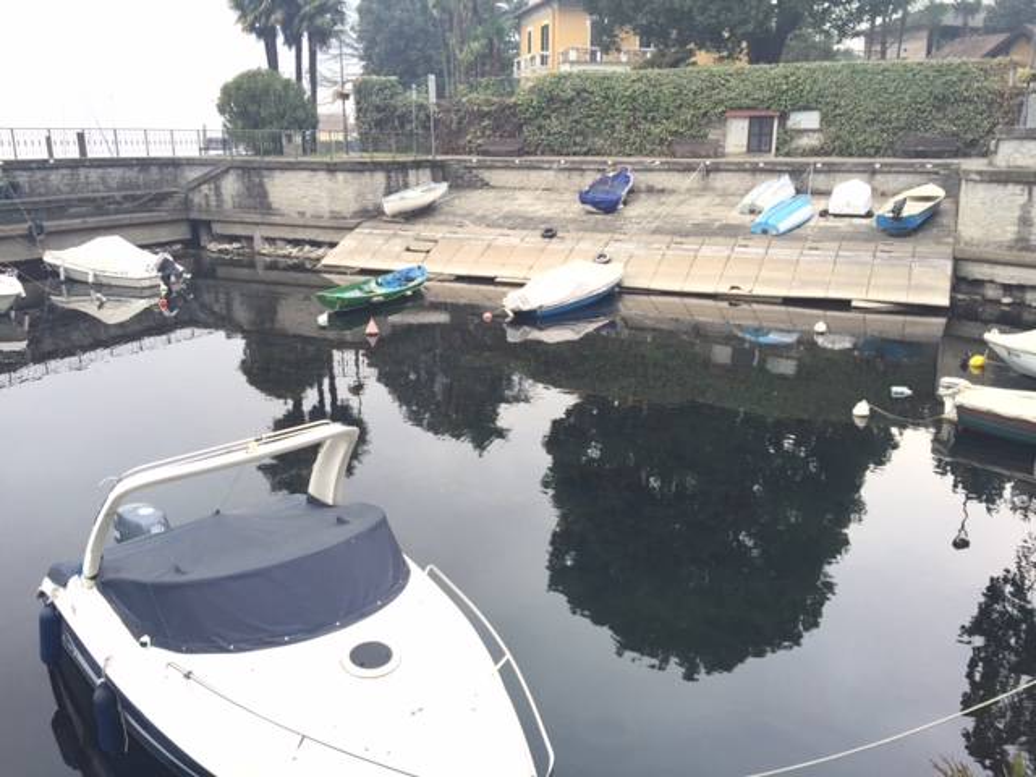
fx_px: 868
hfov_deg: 61.7
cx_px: 518
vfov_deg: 48.2
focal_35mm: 29
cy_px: 388
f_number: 2.2
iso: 32
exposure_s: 1/102
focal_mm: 4.15
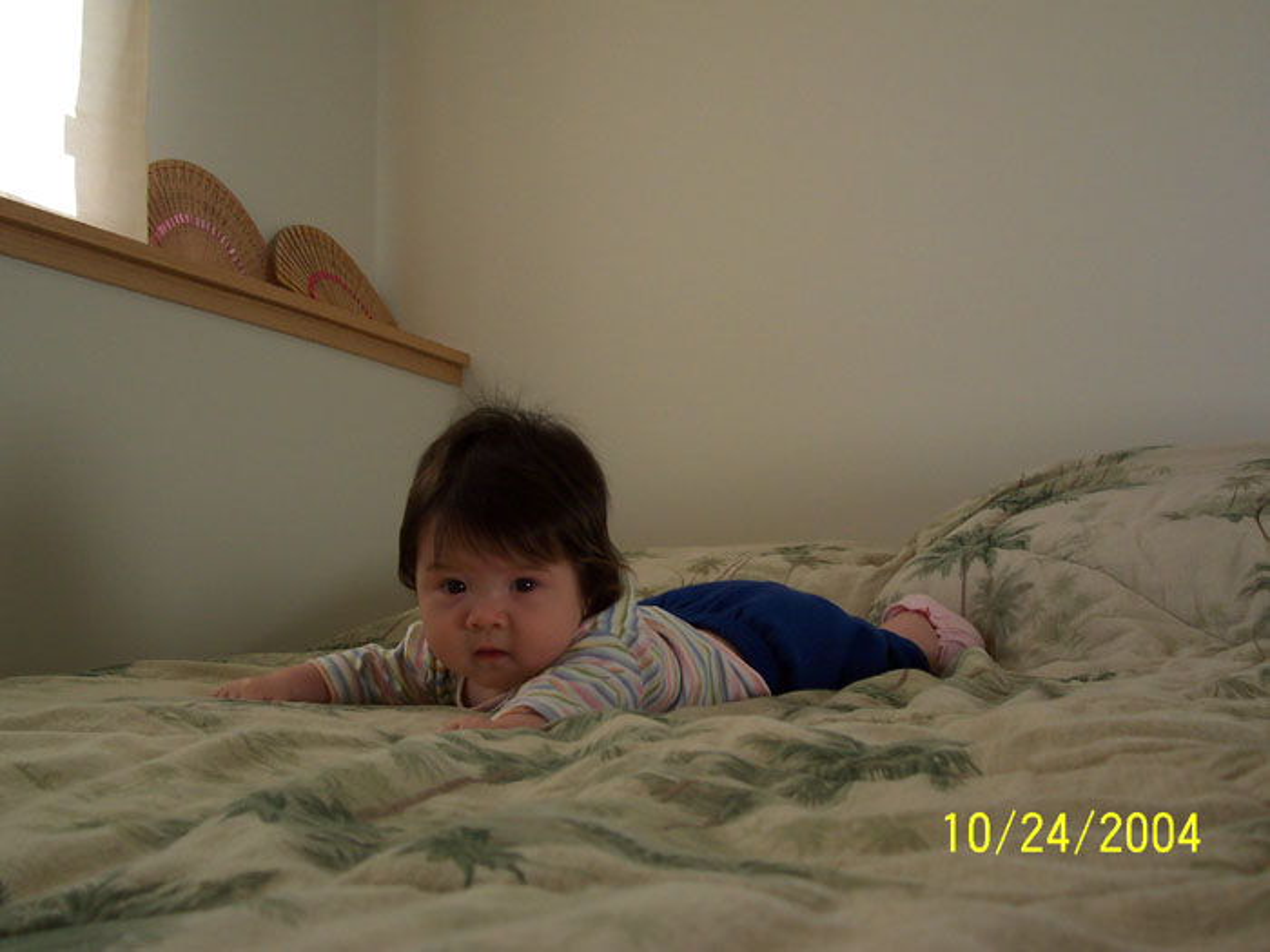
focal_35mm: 37
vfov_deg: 38.7
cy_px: 476
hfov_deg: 50.1
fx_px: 1357
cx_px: 635
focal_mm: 5.6
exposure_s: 1/125
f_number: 2.8
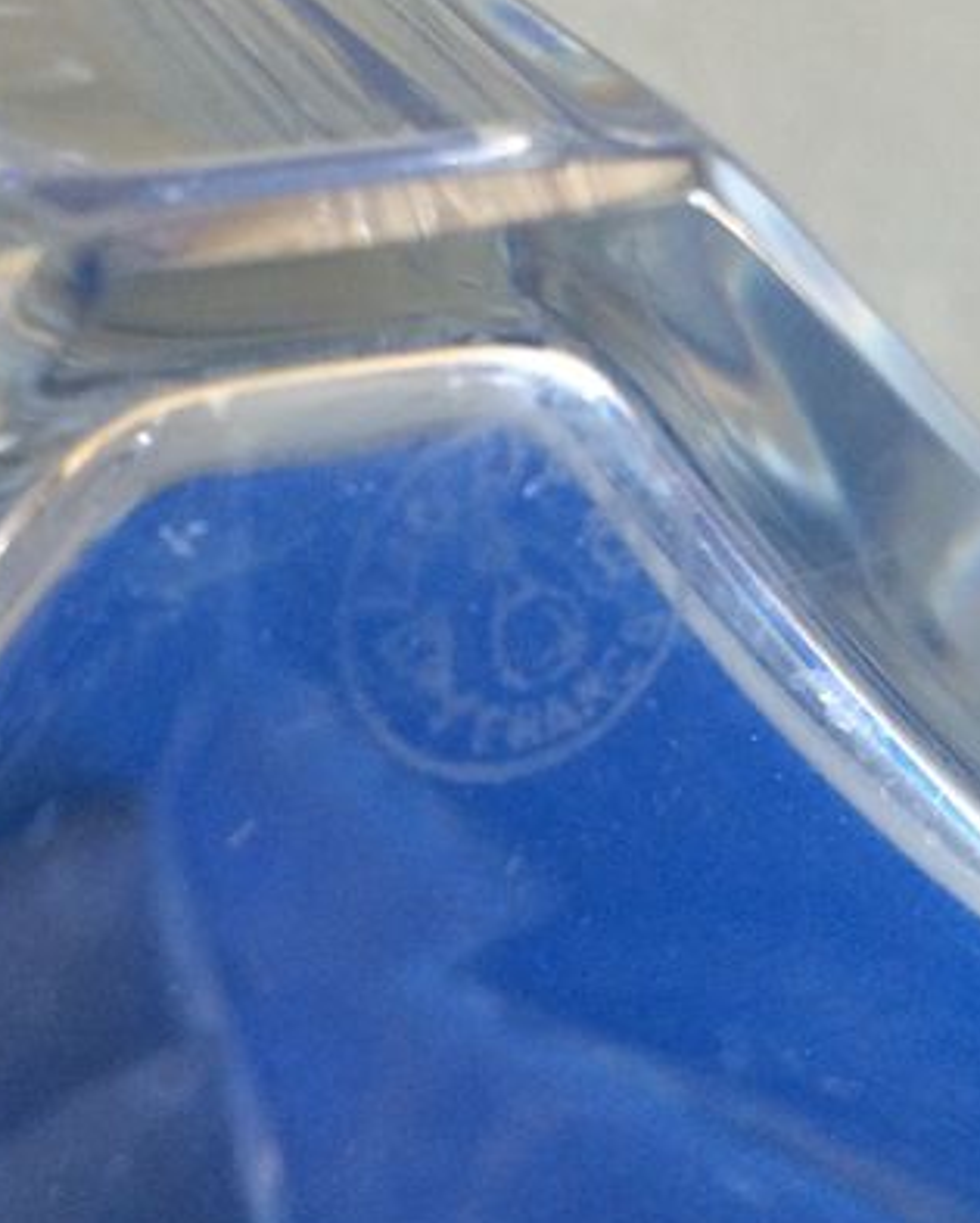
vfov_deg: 28.3
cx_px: 464
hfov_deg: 22.8
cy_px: 621
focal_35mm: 67
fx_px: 2426
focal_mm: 4.12
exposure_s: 1/30
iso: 100
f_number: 2.2
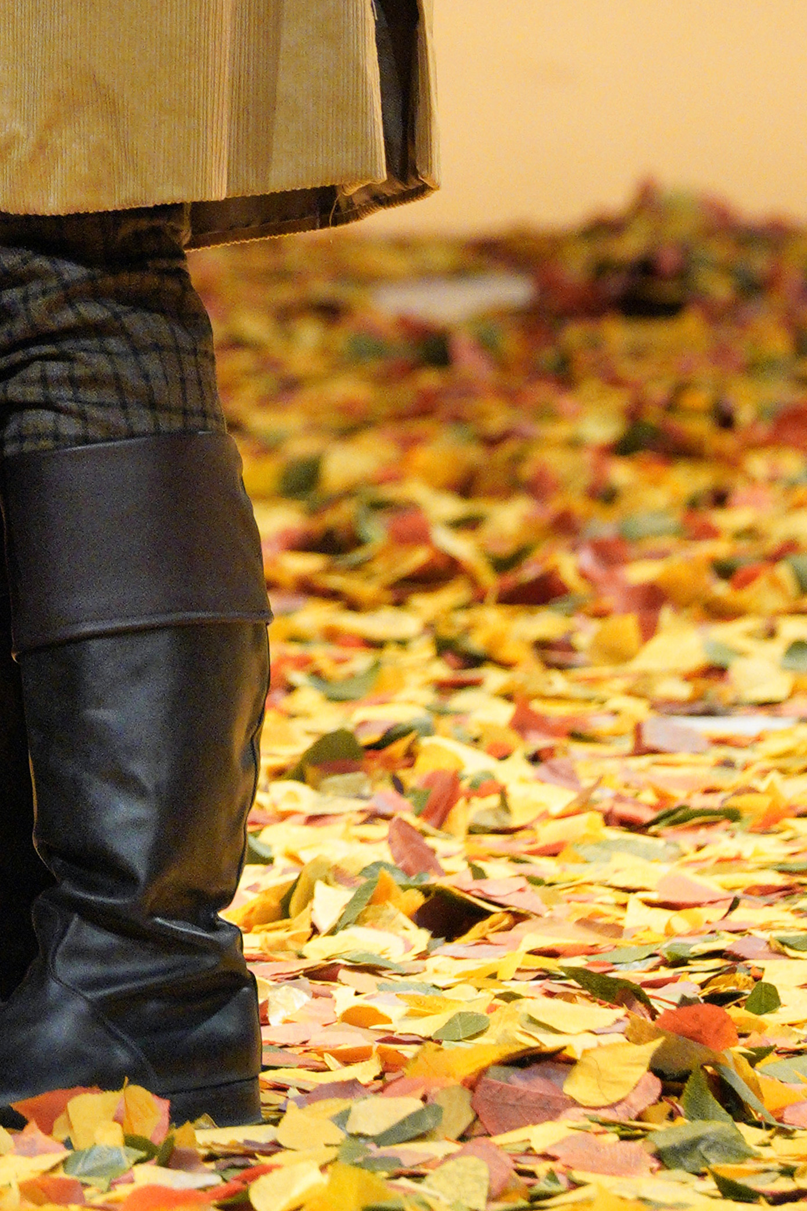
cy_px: -338
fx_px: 19336
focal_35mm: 575
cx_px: -278
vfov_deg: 3.6
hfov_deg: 2.4
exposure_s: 1/400
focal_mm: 200
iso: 5000
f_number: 4.5
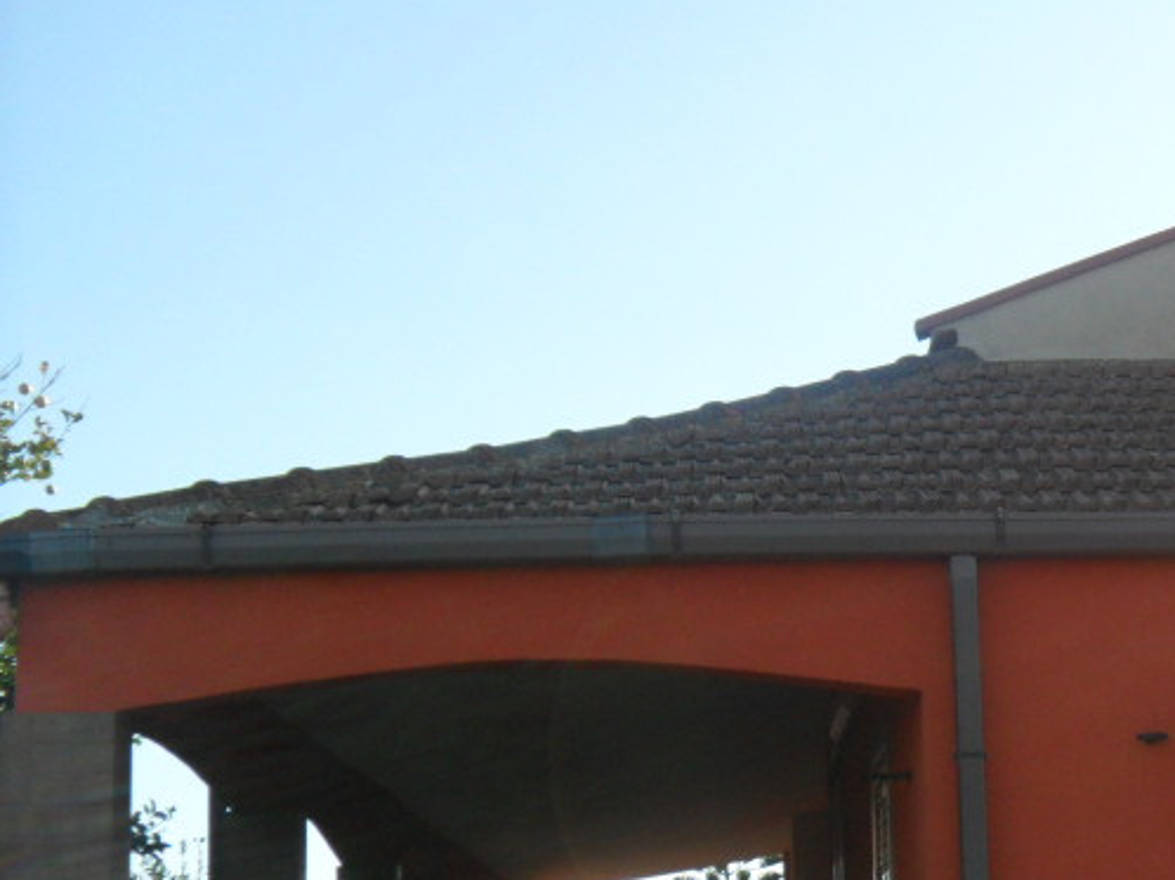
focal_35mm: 72
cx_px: 1206
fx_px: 2443
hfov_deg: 25.5
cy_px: 583
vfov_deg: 20.4
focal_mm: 6.3
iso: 80
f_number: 3
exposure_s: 1/750
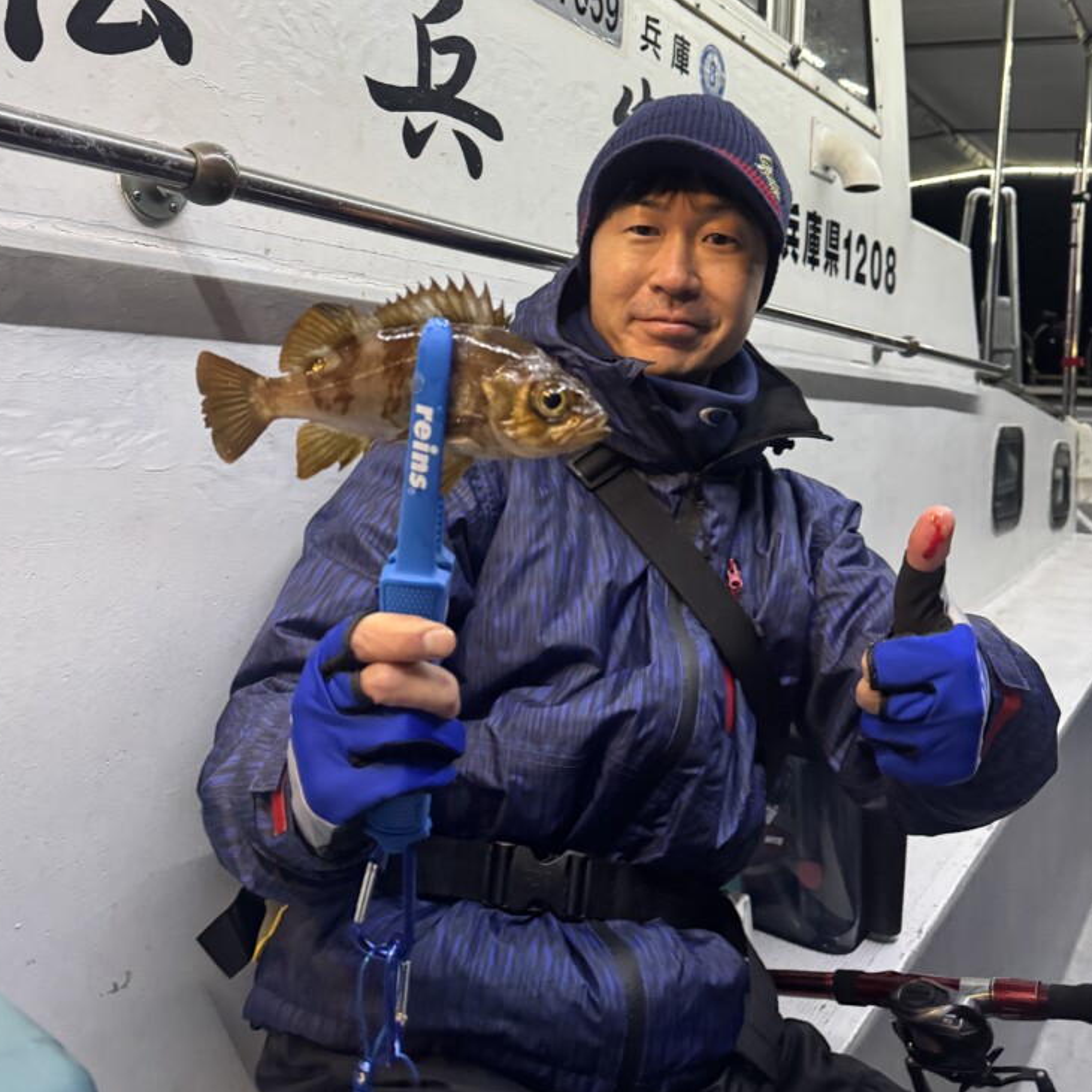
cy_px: 385
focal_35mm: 29
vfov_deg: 54.7
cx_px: 538
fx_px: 1035
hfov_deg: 55.6
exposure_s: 1/60
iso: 800
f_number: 1.78
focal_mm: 6.76
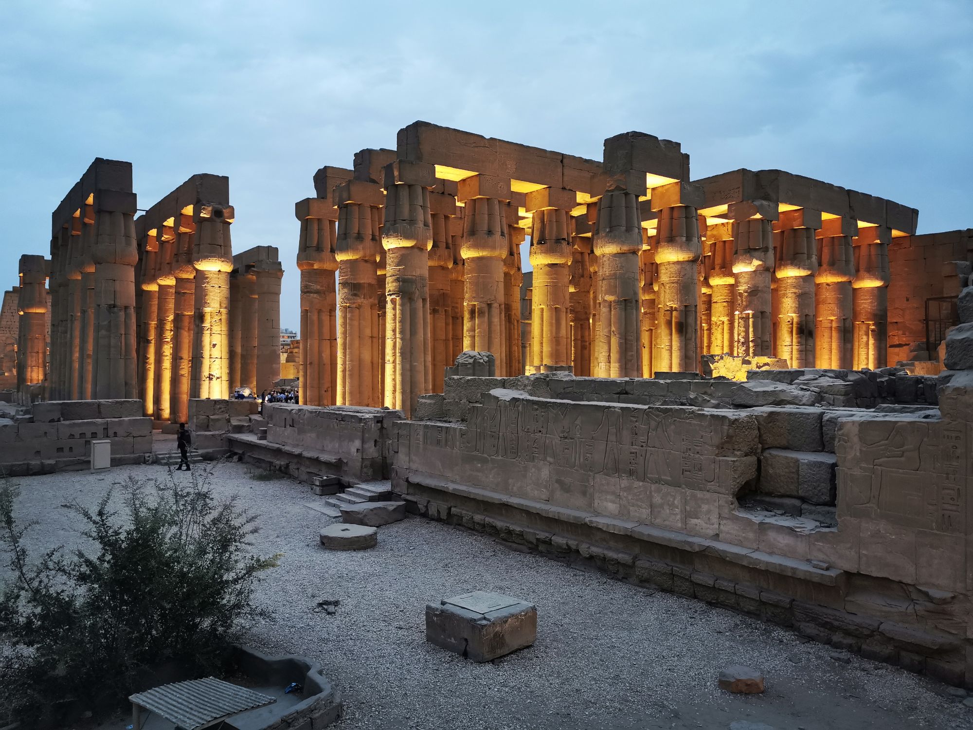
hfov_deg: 65.3
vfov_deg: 51.4
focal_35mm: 27
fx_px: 759
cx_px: 486
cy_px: 365
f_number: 1.6
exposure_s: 1/30
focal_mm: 5.56
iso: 500
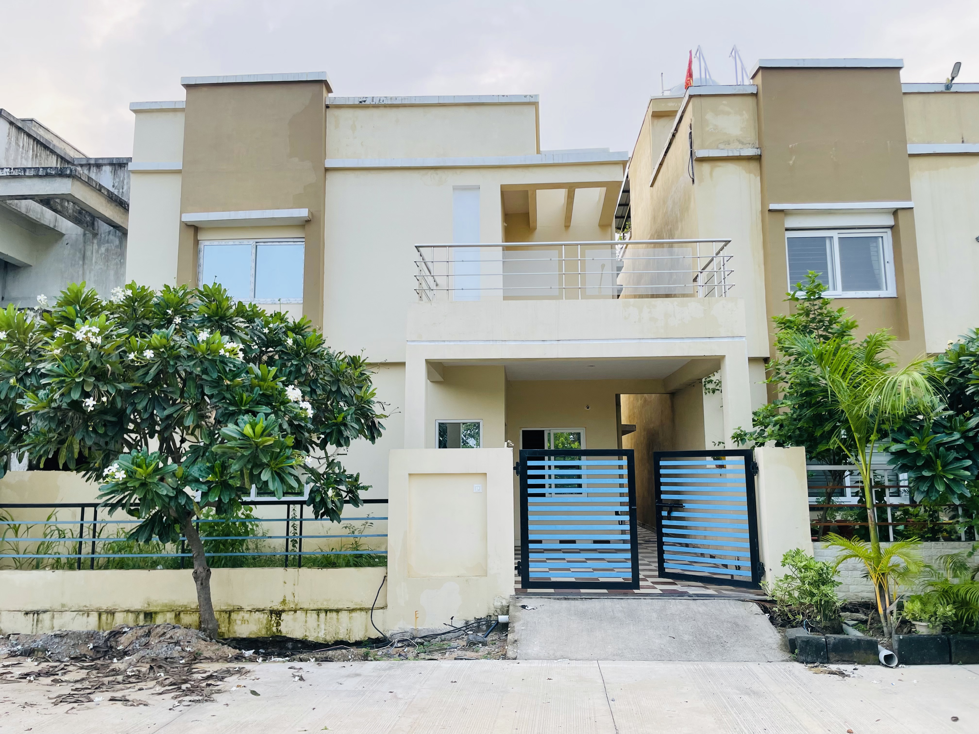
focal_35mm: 26
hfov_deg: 67.3
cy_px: 367
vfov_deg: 53.1
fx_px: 735
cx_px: 490
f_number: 1.6
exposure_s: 1/471
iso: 32
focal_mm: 4.2
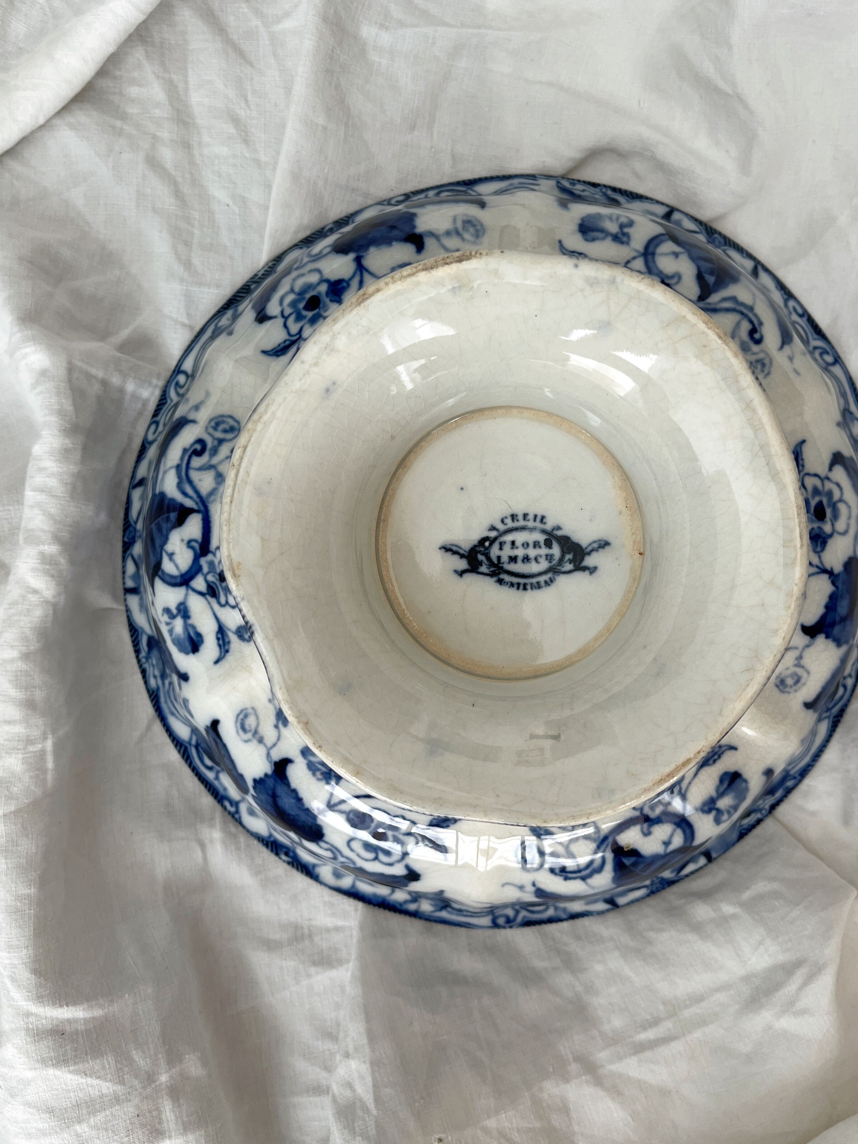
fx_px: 1091
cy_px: 553
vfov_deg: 55.3
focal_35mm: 33
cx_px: 472
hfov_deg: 42.9
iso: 50
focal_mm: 5.1
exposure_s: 1/122
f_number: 1.6
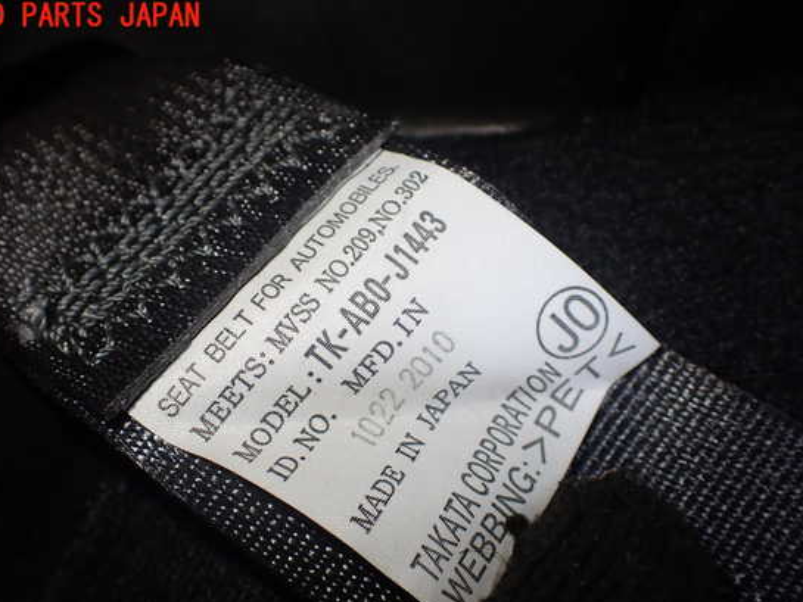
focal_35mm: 33
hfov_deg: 55.3
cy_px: 330
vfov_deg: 42.9
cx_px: 374
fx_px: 766
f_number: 2.3
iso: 200
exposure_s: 1/125
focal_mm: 5.4
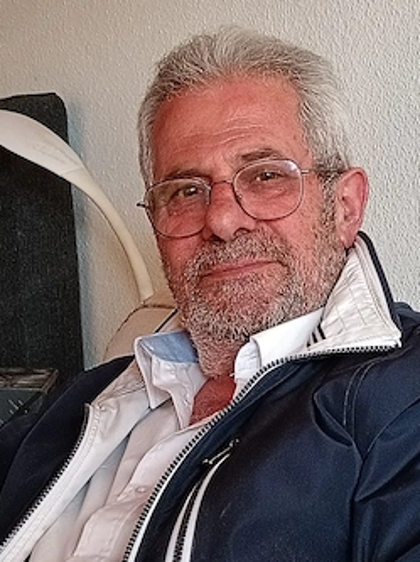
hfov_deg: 15.5
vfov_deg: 20.7
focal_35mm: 95
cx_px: 223
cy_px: 304
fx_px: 1540
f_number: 1.9
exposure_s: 1/24
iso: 1216
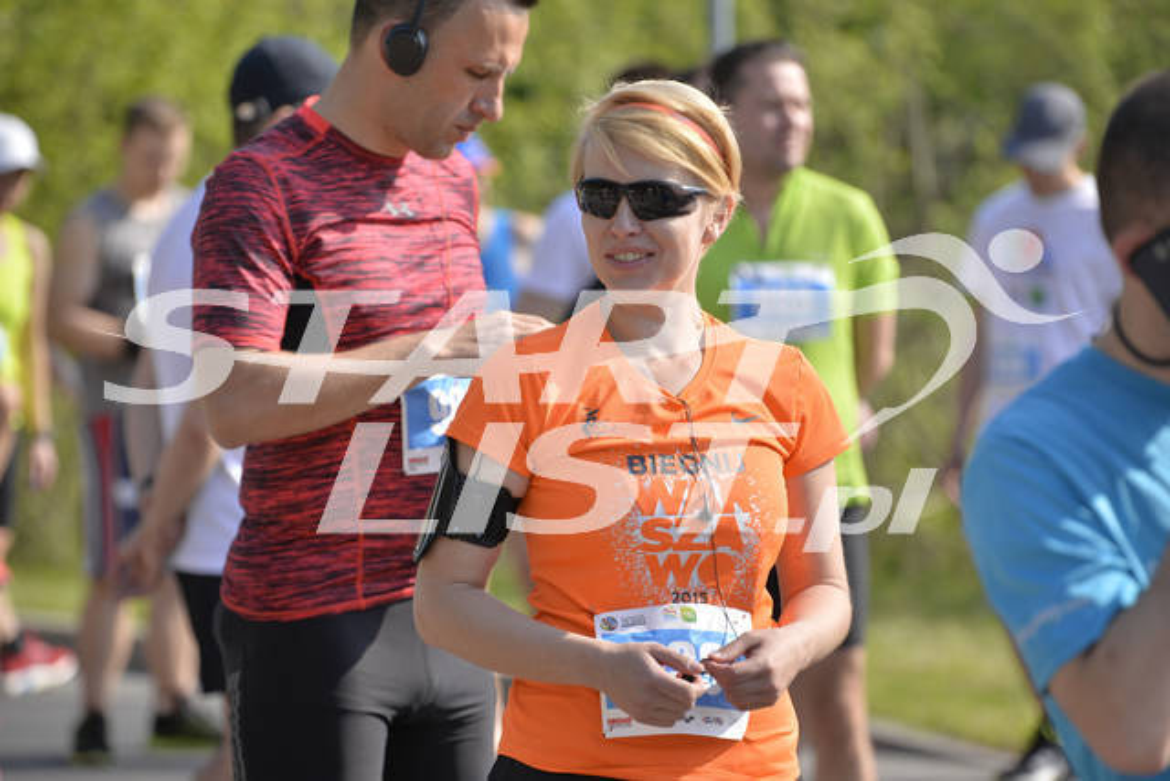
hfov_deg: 12.1
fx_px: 5526
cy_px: 390
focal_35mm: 170
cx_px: 585
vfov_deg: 8.1
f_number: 4
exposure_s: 1/2500
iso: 200
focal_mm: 170
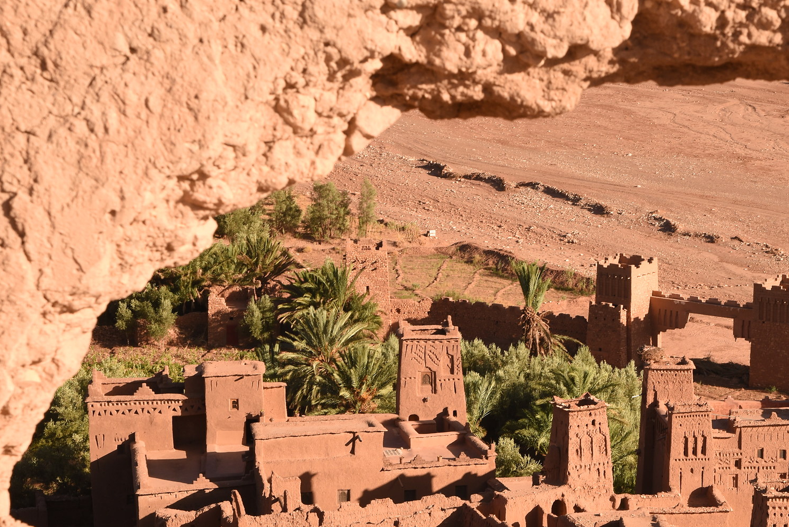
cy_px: 410
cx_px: 581
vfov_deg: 12.1
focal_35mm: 113
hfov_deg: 18.0
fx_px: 2477
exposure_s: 1/250
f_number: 16
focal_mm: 70
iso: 400
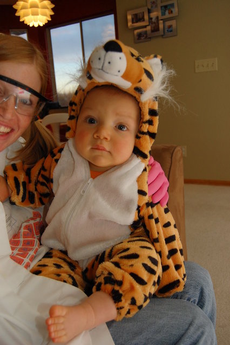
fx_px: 317
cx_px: 115
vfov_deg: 57.2
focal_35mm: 33
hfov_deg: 39.9
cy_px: 172
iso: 400
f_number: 4
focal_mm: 22
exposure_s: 1/60
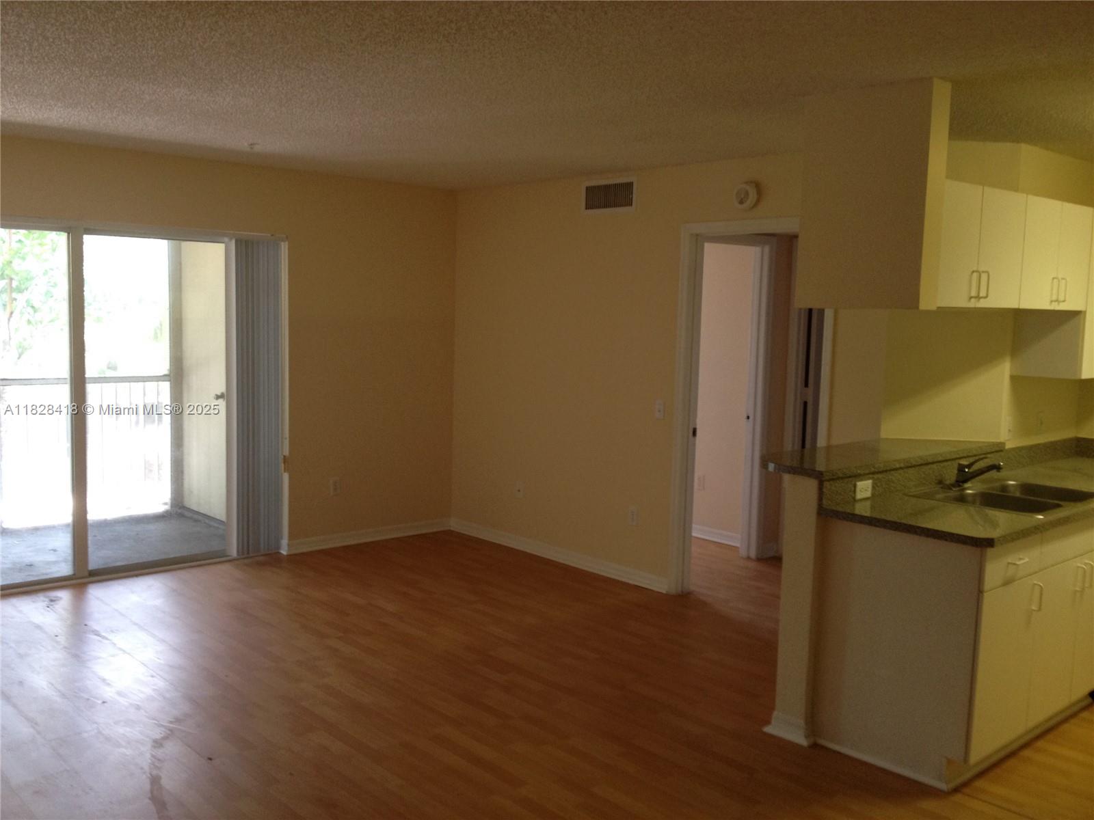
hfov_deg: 52.6
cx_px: 547
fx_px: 1106
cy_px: 410
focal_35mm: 35
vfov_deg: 40.7
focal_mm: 4.28
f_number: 2.4
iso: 100
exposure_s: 1/20
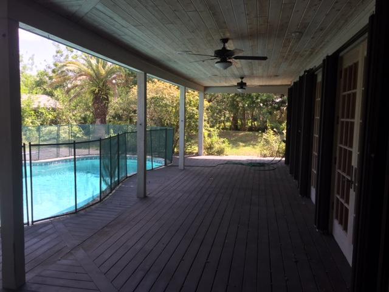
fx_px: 326
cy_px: 146
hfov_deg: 61.7
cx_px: 194
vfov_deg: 48.2
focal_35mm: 29
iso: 32
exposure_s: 1/280
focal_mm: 4.15
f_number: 2.2
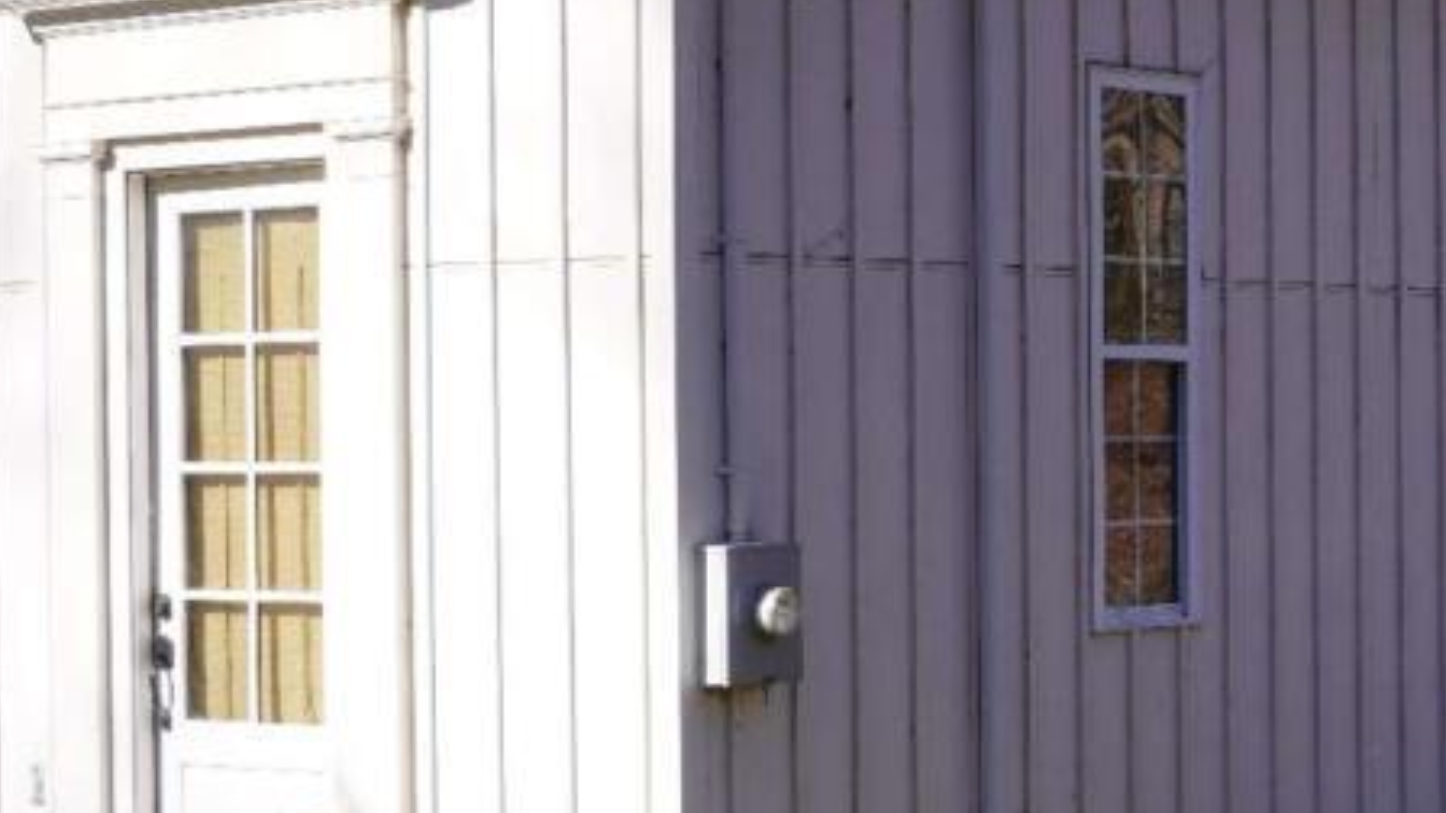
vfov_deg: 12.0
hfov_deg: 20.9
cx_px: 1149
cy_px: 484
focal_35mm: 101
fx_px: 3873
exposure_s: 1/125
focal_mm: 24
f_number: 9
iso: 100
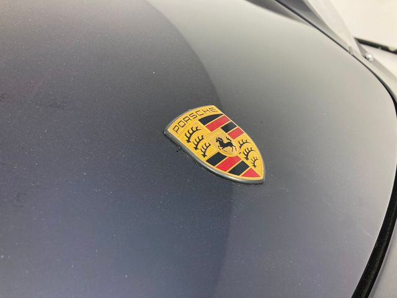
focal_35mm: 28
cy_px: 149
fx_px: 321
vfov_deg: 49.7
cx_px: 198
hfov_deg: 63.4
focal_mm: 3.99
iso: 50
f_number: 1.8
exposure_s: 1/120
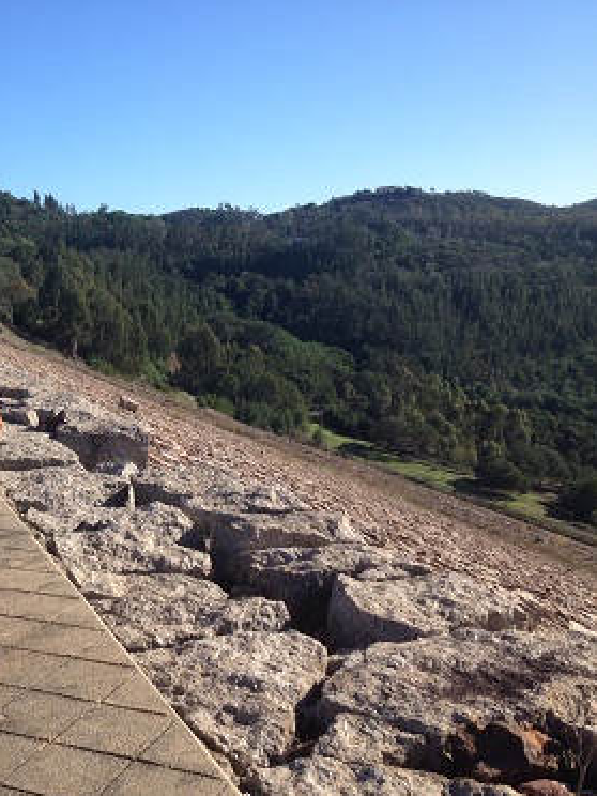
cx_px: 66
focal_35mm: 47
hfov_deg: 29.7
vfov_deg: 40.4
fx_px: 1081
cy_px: 399
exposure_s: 1/1381
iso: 50
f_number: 2.4
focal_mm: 4.28
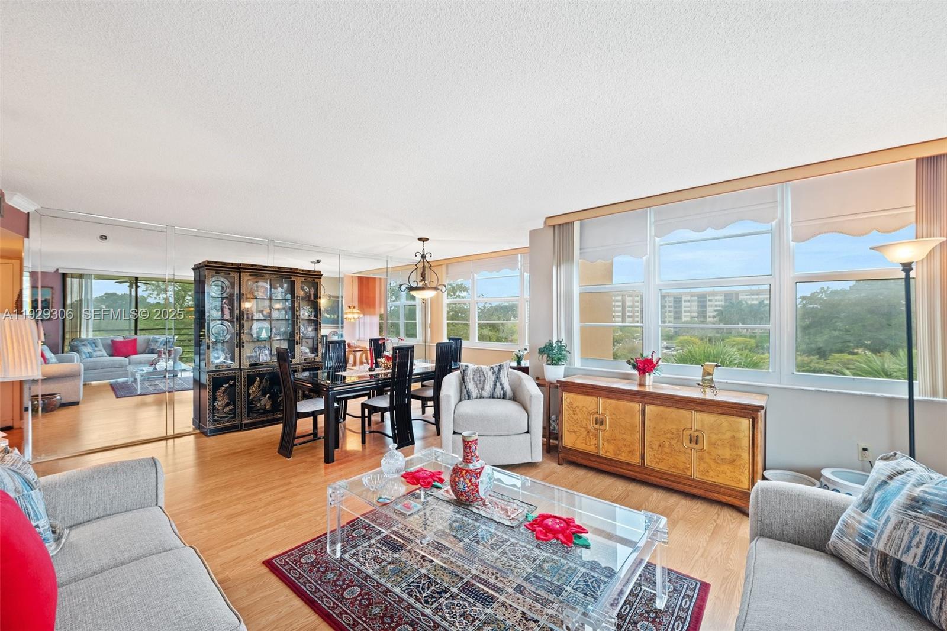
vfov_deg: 81.2
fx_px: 368
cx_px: 474
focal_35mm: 14
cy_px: 316
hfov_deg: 104.2
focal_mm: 14
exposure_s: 1/13
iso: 280
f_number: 7.1
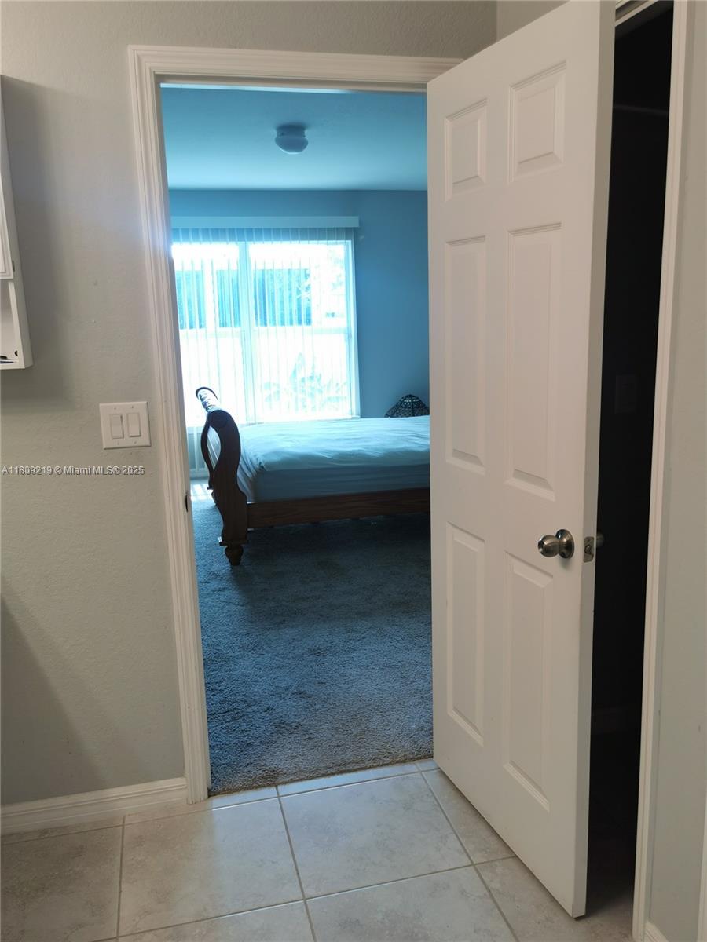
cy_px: 471
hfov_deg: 46.8
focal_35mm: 30
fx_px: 817
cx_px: 354
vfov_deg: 60.0
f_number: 1.6
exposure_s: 1/120
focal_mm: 5.56
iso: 50
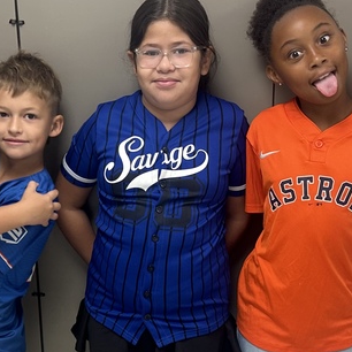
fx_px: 817
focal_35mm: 71
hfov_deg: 24.2
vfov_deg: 23.9
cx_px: 115
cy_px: 285
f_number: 1.78
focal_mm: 6.86
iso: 125
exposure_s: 1/60
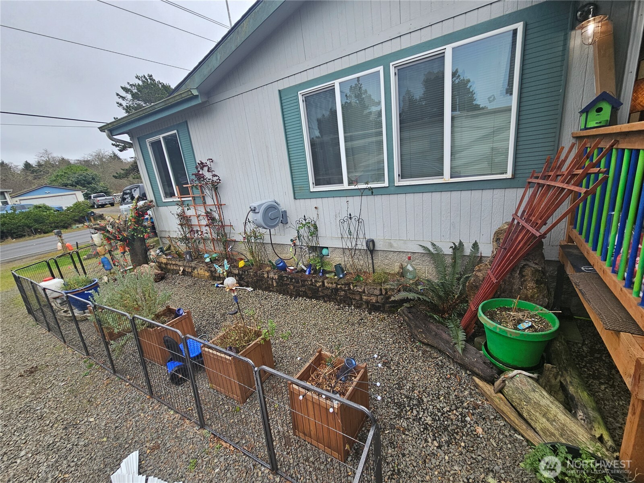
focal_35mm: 13
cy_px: 242
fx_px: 242
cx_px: 322
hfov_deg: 106.2
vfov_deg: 89.9
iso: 50
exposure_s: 1/179
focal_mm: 2.2
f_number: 2.2
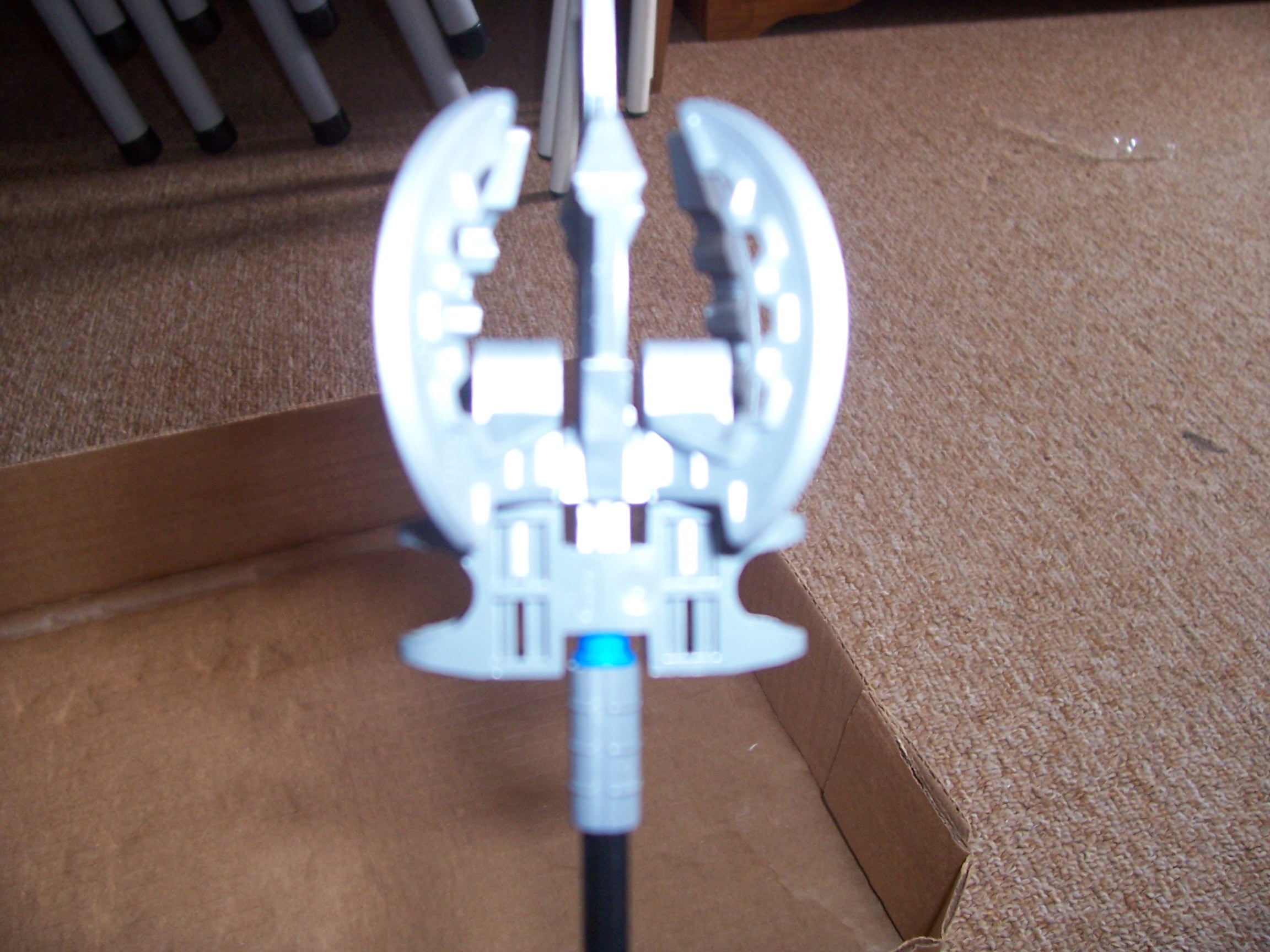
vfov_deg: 41.8
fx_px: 1247
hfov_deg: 54.0
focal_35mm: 34
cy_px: 476
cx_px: 635
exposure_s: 1/60
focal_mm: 5.6
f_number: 2.7
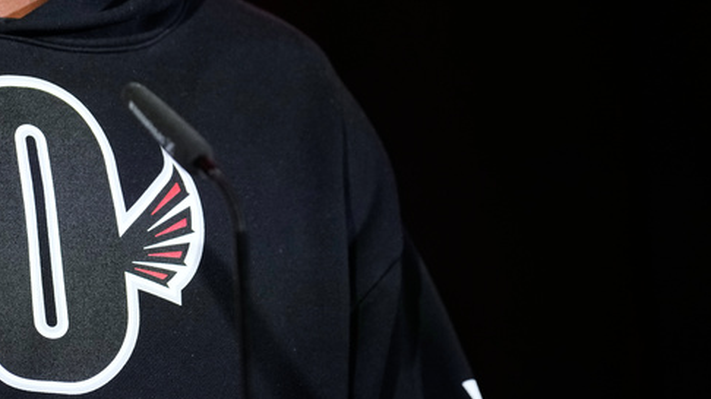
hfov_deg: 5.4
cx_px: 51
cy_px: -97
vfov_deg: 3.0
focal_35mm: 402
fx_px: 7576
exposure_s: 1/500
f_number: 3.2
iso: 1600
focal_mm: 182
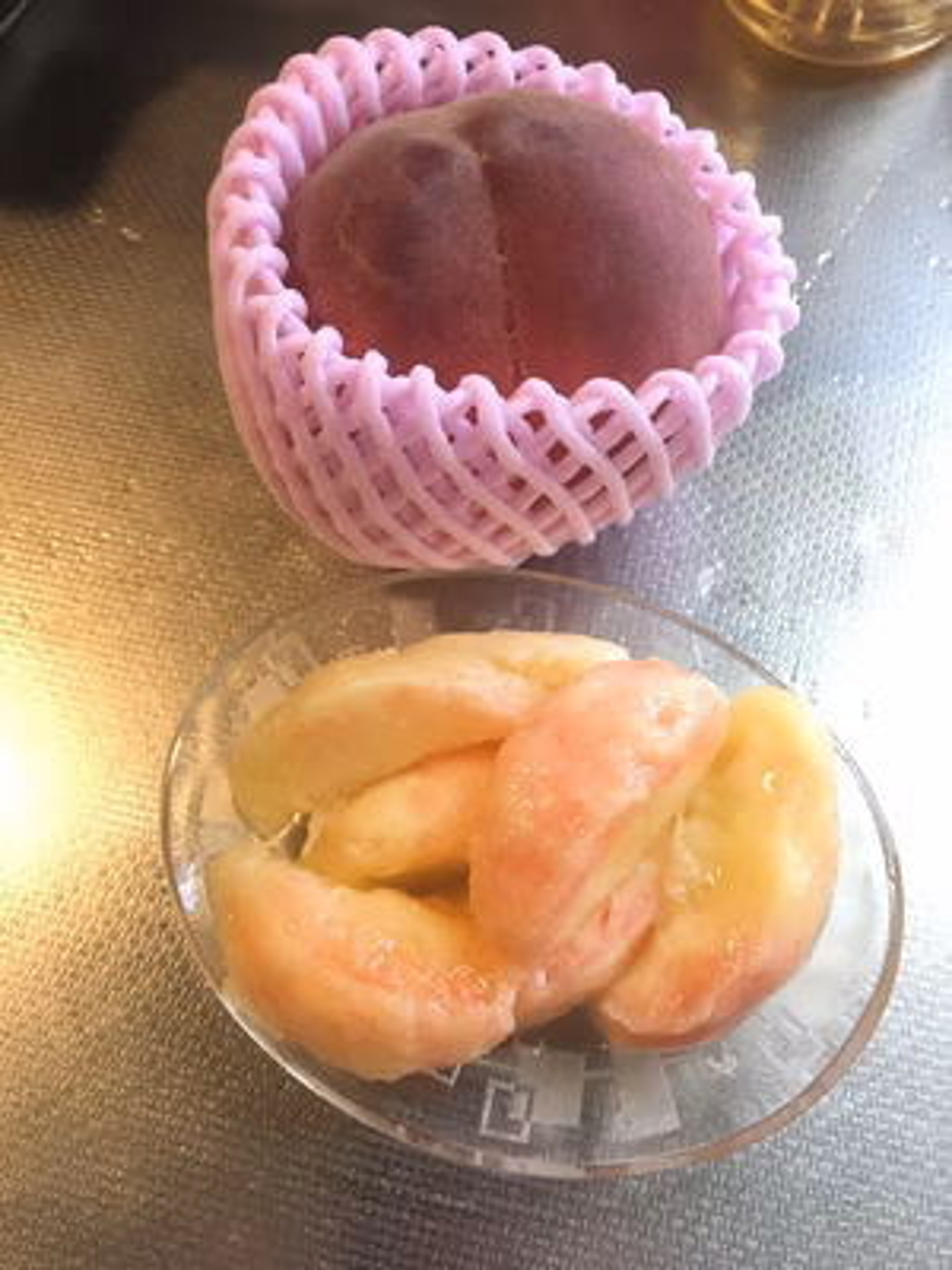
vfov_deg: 61.7
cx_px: 476
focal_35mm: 29
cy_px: 635
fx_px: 1063
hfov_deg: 48.2
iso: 160
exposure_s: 1/30
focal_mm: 4.15
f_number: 2.2
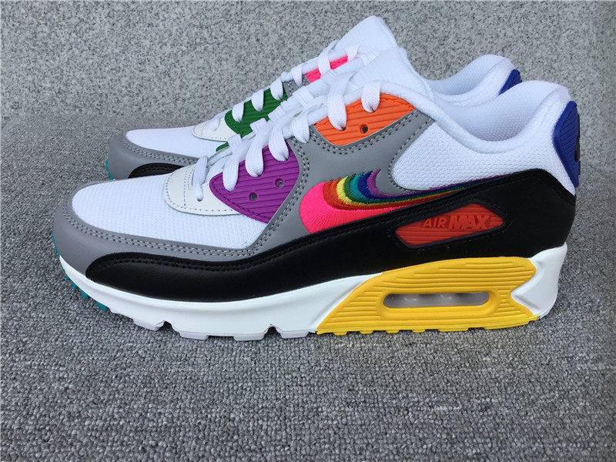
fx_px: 552
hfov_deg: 58.4
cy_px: 231
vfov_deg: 45.4
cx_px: 308
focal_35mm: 31
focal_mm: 3.3
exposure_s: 1/460
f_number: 2.4
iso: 25
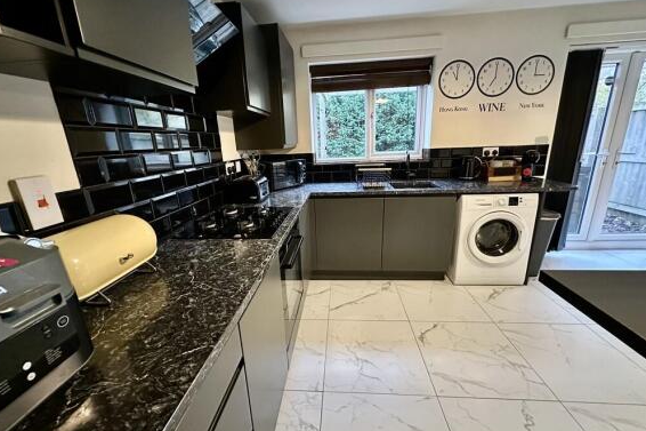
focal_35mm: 15
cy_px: 216
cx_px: 320
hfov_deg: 100.4
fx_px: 269
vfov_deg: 77.3
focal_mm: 2.22
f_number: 2.2
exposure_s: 1/44
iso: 1250
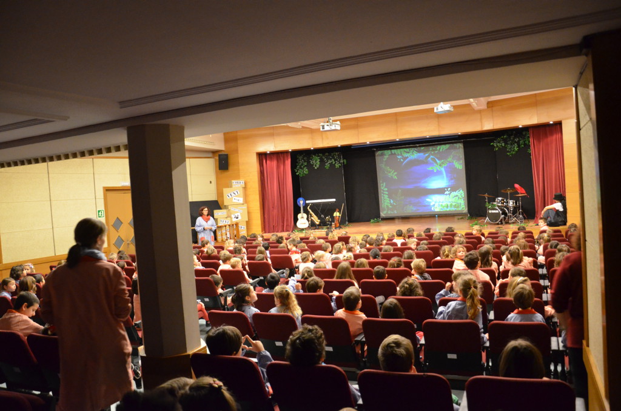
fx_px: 465
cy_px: 206
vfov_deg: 47.7
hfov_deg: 67.5
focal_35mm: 27
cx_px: 310
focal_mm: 18
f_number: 3.5
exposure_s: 1/30
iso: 3200
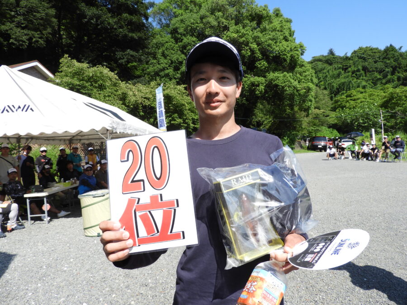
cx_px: 204
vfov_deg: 56.8
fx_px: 282
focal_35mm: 24
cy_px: 152
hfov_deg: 71.6
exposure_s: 1/800
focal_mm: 4.3
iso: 100
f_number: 3.3
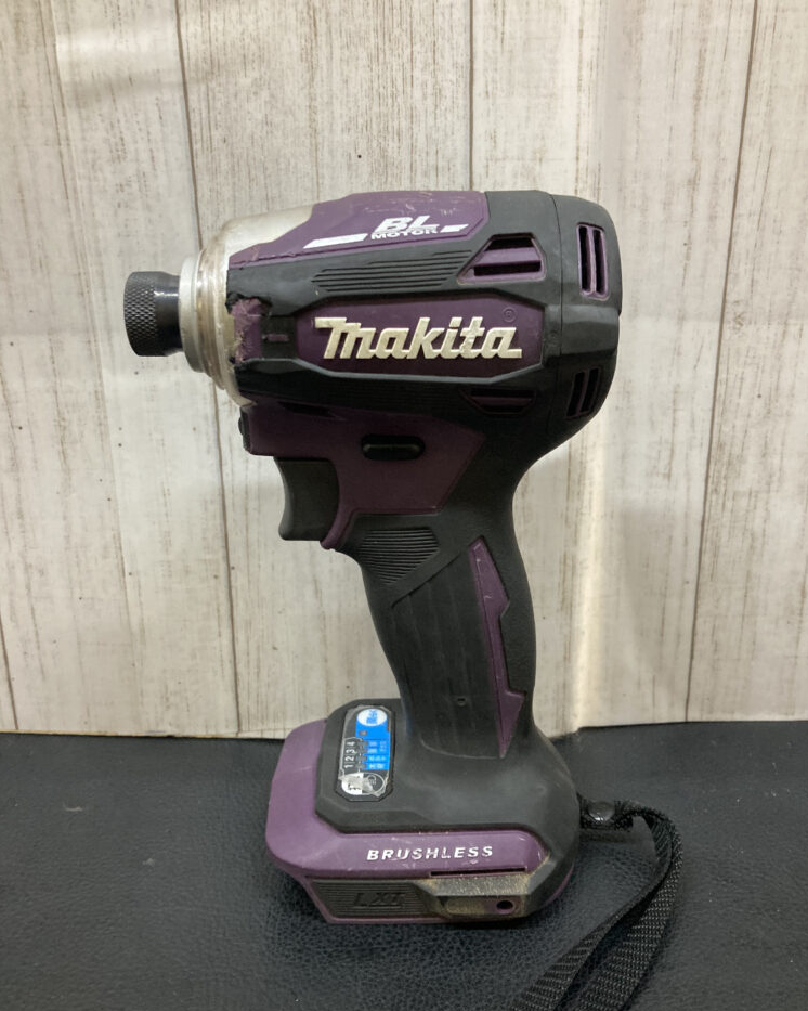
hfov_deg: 48.5
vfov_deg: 58.8
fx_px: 897
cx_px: 415
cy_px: 529
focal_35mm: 30
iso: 250
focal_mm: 3.99
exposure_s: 1/33
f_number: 1.8
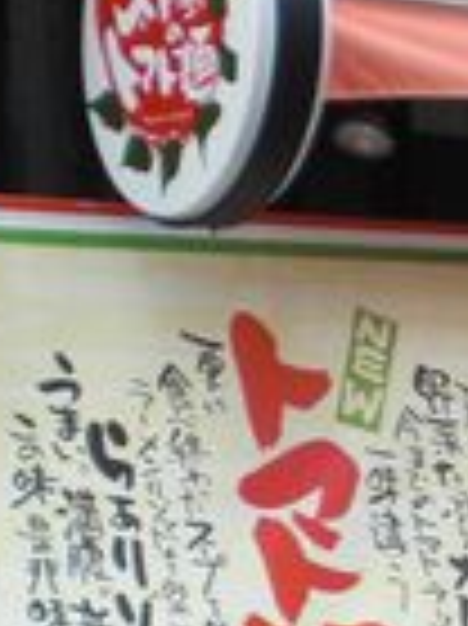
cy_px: 522
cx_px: 662
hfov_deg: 10.2
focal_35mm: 142
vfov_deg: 13.8
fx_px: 2564
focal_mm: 6.3
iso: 64
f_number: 3.1
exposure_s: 1/100
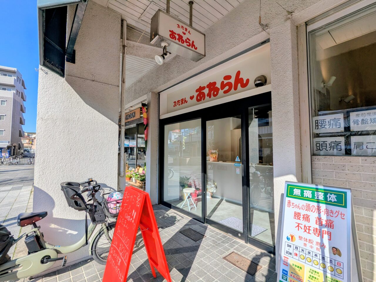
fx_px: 174
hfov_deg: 94.5
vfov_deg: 78.1
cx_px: 188
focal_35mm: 16
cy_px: 141
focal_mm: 2.35
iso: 48
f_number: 2.2
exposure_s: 1/2381
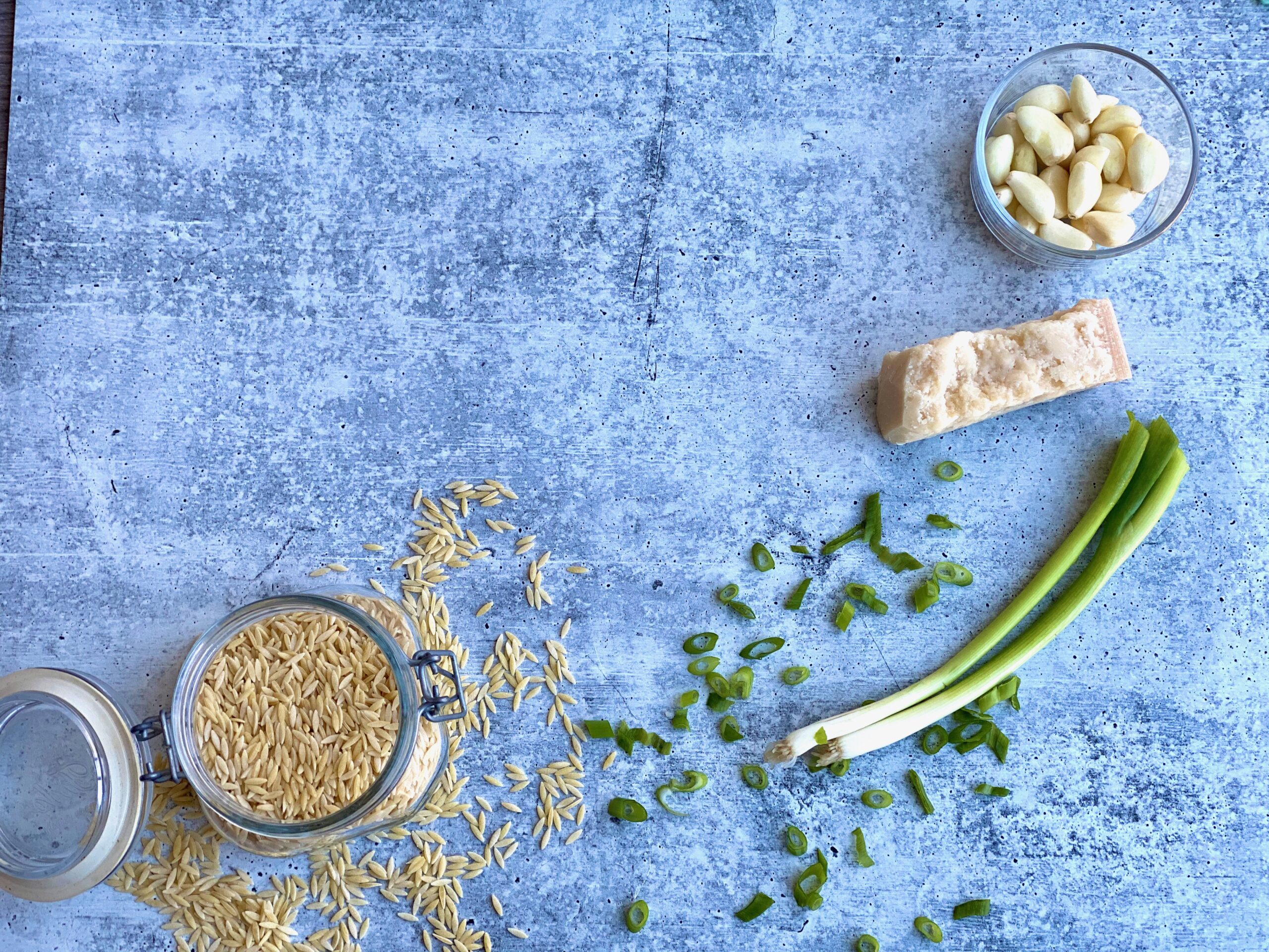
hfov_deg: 36.8
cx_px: 634
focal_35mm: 52
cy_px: 476
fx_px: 1906
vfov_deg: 28.0
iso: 40
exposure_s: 1/122
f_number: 2
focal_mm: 6
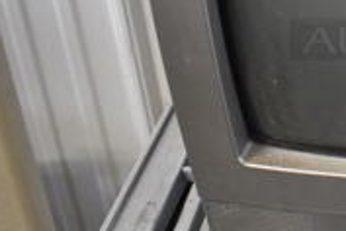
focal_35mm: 93
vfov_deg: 14.3
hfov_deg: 19.3
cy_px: -43
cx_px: 508
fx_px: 894
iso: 2500
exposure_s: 1/125
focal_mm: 18
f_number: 3.5
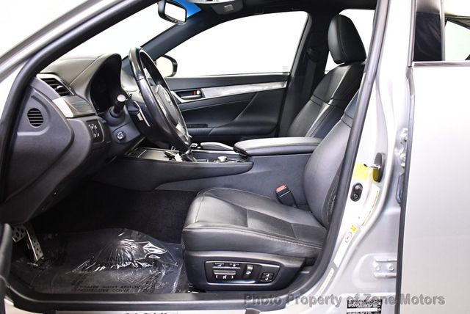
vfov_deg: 36.9
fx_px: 470
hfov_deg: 53.1
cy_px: 157
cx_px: 235
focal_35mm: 36
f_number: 3.5
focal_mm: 18
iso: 3200
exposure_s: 1/100
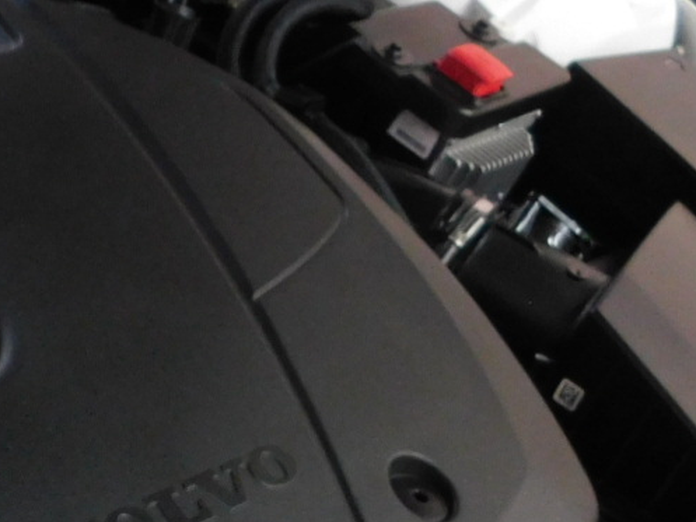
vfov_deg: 19.4
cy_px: 504
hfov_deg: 24.3
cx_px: -105
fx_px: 1488
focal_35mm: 74
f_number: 3
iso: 400
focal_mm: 4
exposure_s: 1/25
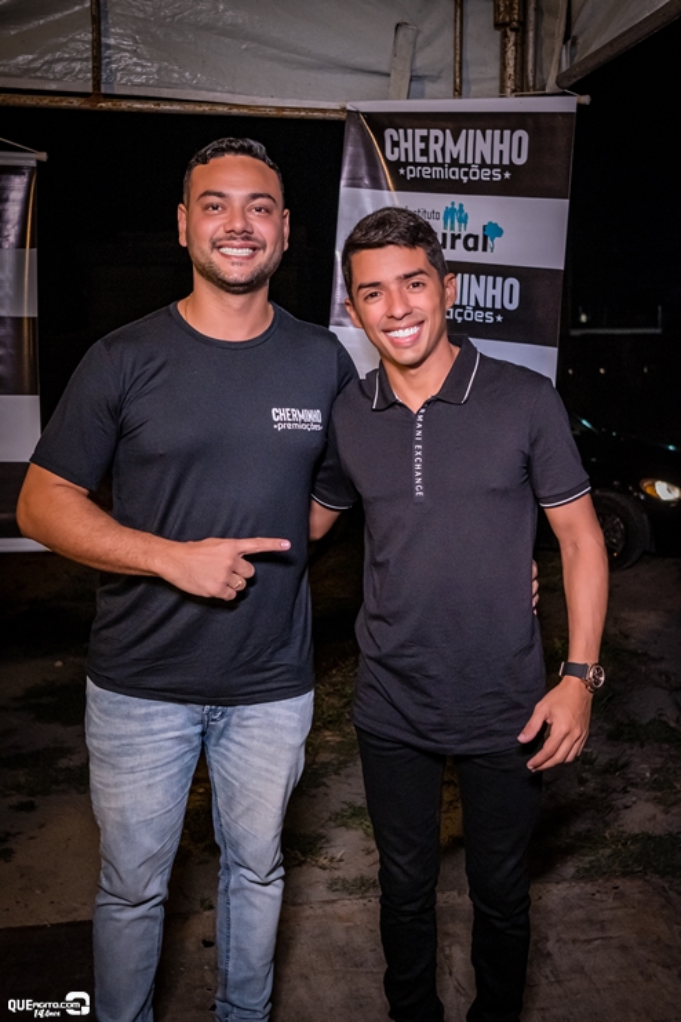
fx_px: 1021
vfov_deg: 53.1
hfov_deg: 36.9
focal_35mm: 36
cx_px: 340
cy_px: 511
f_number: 2.8
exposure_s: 1/500
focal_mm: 24
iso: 2500
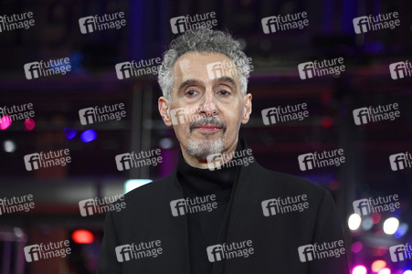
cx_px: 206
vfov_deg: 8.6
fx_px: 1830
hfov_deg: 12.8
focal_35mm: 160
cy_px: 137
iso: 4000
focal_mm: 160
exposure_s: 1/250
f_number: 5.6
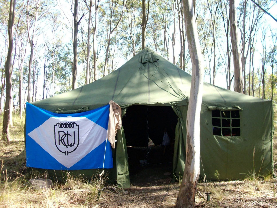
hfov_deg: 50.1
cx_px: 140
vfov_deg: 38.7
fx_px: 296
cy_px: 102
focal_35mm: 37
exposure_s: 1/174
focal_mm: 6
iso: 80
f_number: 2.7
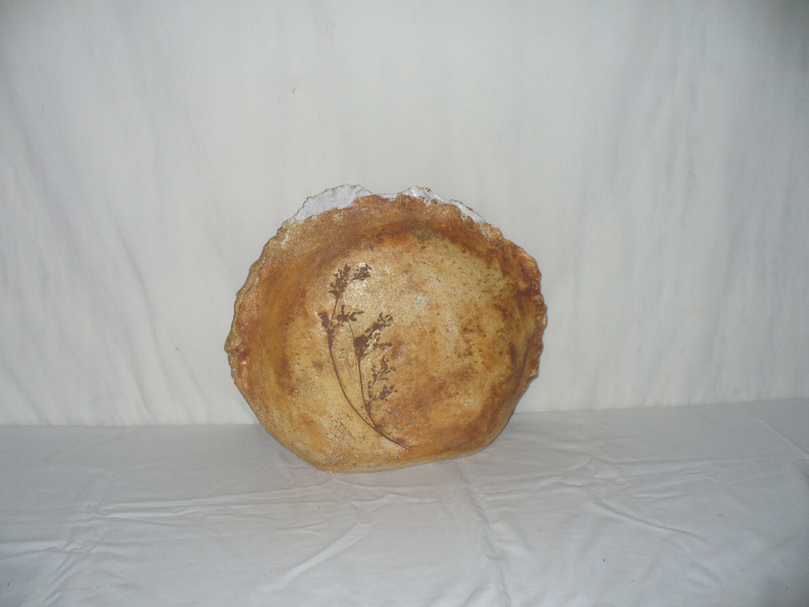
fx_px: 865
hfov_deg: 50.1
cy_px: 304
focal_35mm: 37
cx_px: 404
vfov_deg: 38.7
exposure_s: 1/50
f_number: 2.8
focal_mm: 6.1
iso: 100
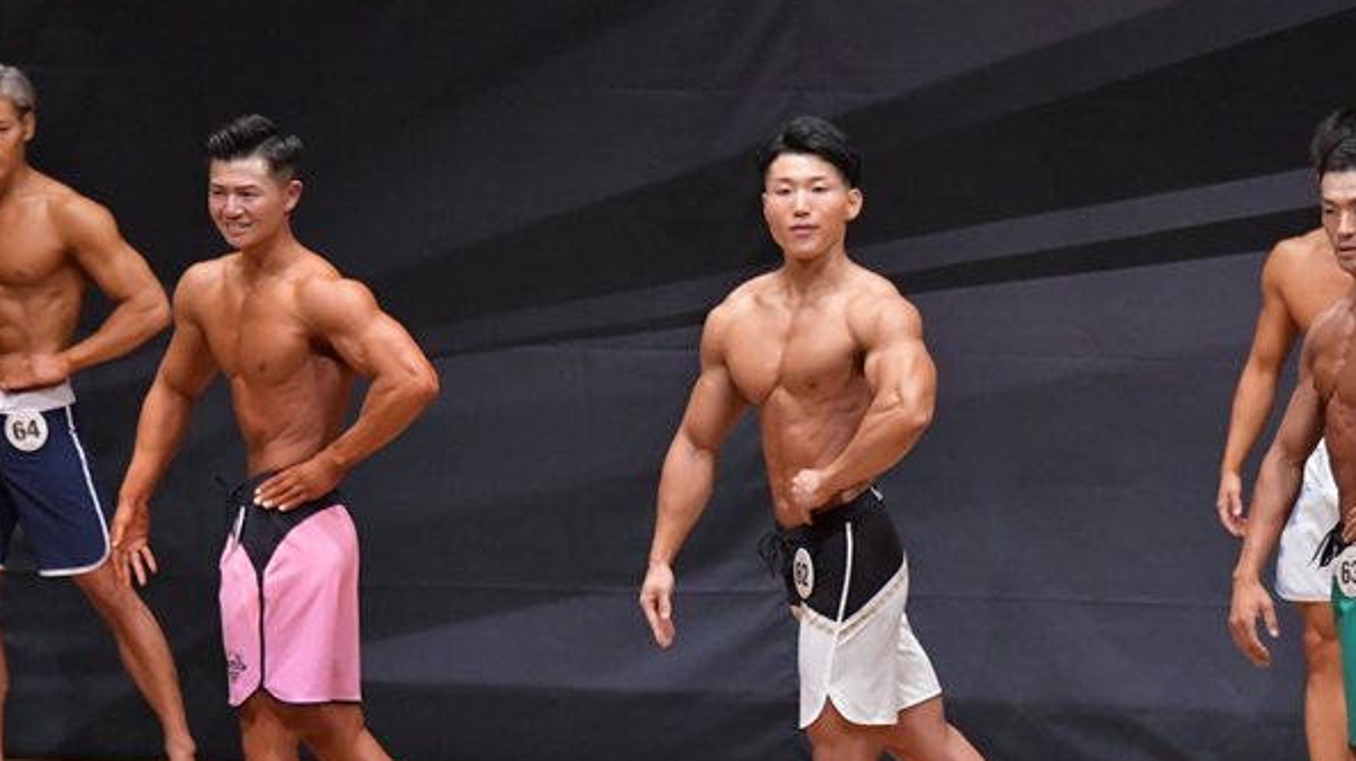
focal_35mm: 308
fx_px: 11070
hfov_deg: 7.0
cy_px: 558
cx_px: 820
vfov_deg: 3.9
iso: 6400
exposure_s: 1/400
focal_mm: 150
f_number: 5.6
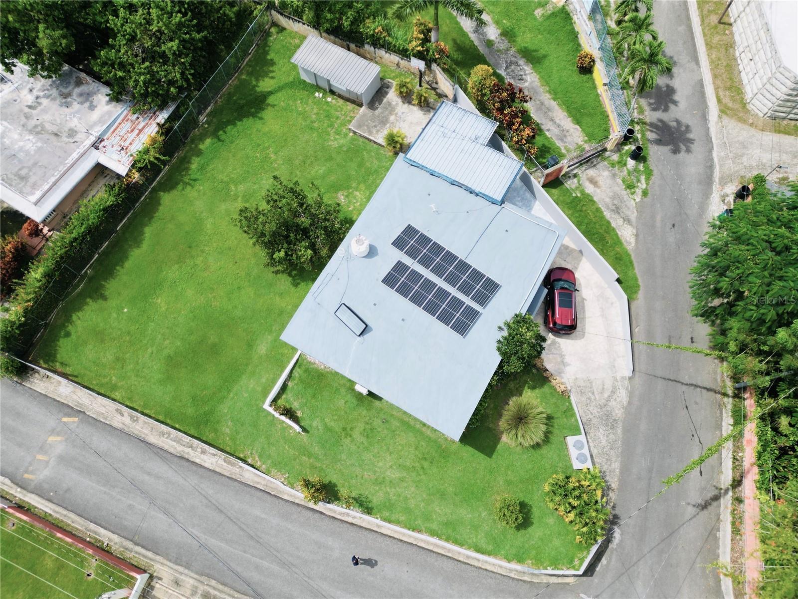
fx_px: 553
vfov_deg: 56.8
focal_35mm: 24
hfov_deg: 71.6
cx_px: 399
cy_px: 300
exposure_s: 1/3000
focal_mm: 6.72
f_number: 1.7
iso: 110
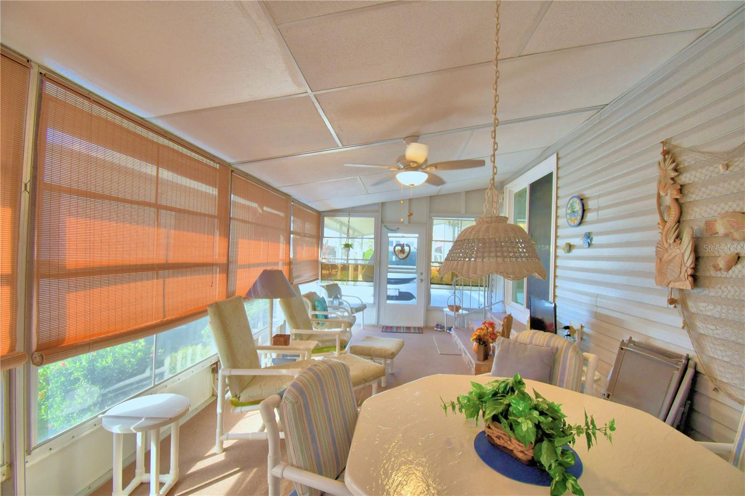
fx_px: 310
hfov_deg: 100.4
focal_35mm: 15
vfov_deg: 77.3
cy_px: 248
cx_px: 372
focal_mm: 10
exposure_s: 1/60
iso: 400
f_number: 4.5
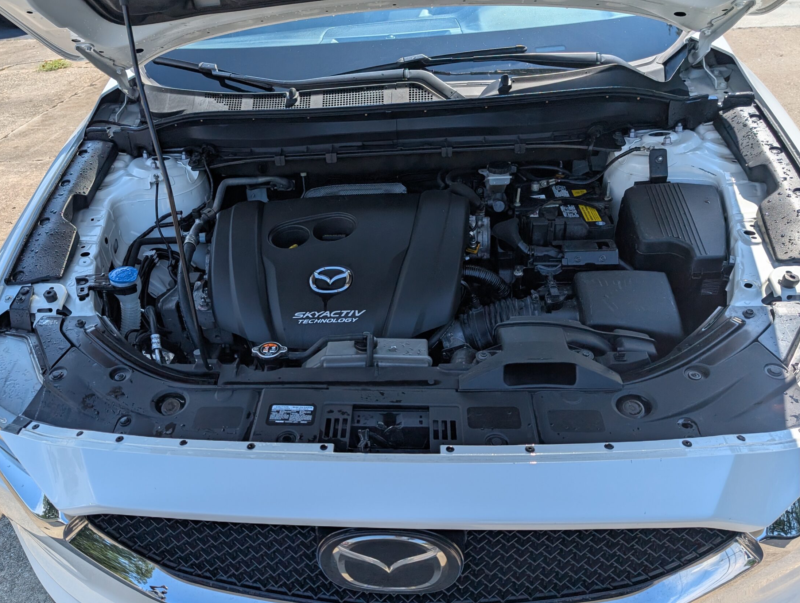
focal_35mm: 28
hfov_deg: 63.0
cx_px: 340
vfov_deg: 49.8
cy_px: 334
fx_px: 648
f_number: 1.68
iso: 25
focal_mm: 6.9
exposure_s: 1/882
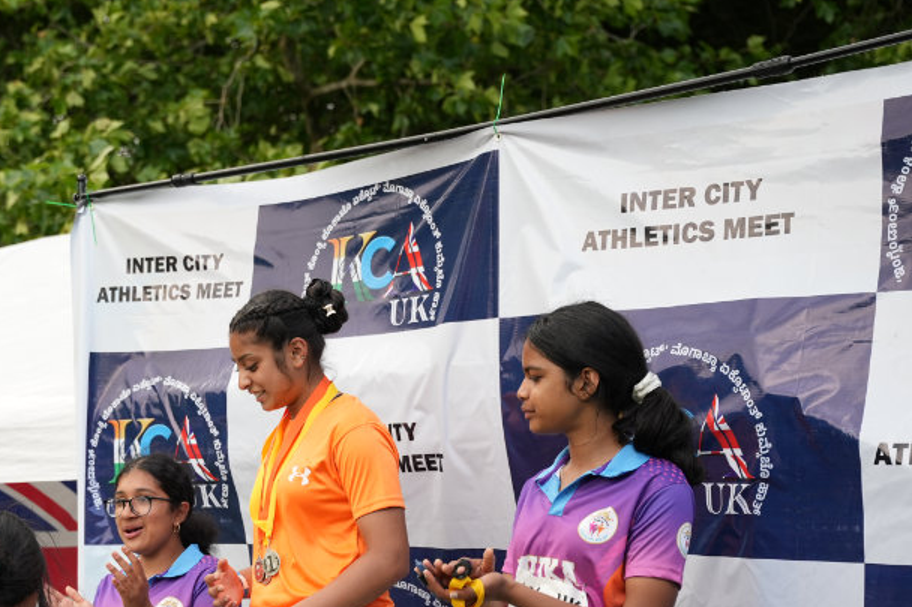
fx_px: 1891
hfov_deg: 26.8
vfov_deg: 18.1
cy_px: 452
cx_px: 228
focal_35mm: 75
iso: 250
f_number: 2.8
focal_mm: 44.4
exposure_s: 1/800
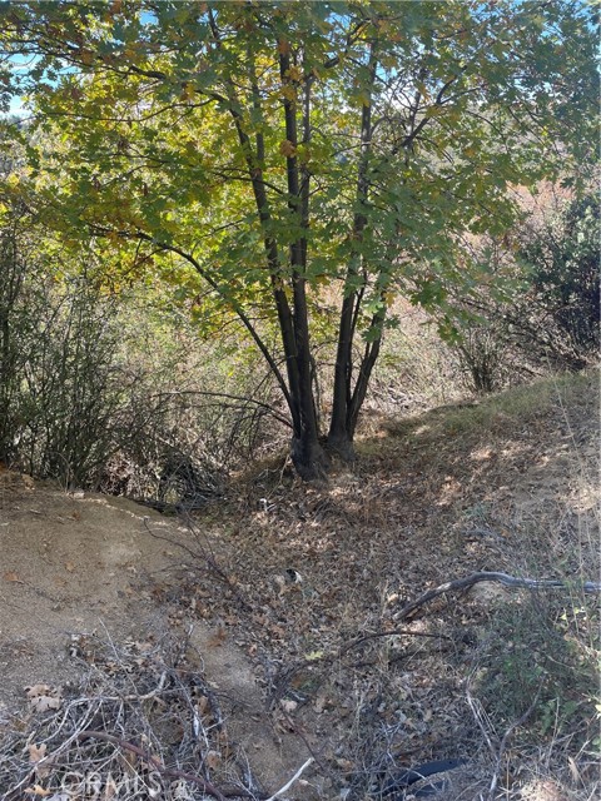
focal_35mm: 26
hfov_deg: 53.1
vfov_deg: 67.3
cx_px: 300
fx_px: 602
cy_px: 400
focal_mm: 4.2
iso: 32
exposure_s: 1/311
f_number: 1.6
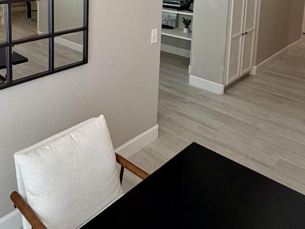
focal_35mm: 33
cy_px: -2
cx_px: 54
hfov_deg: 51.3
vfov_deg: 38.0
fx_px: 291
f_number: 2.2
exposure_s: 1/120
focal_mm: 2.22
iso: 160
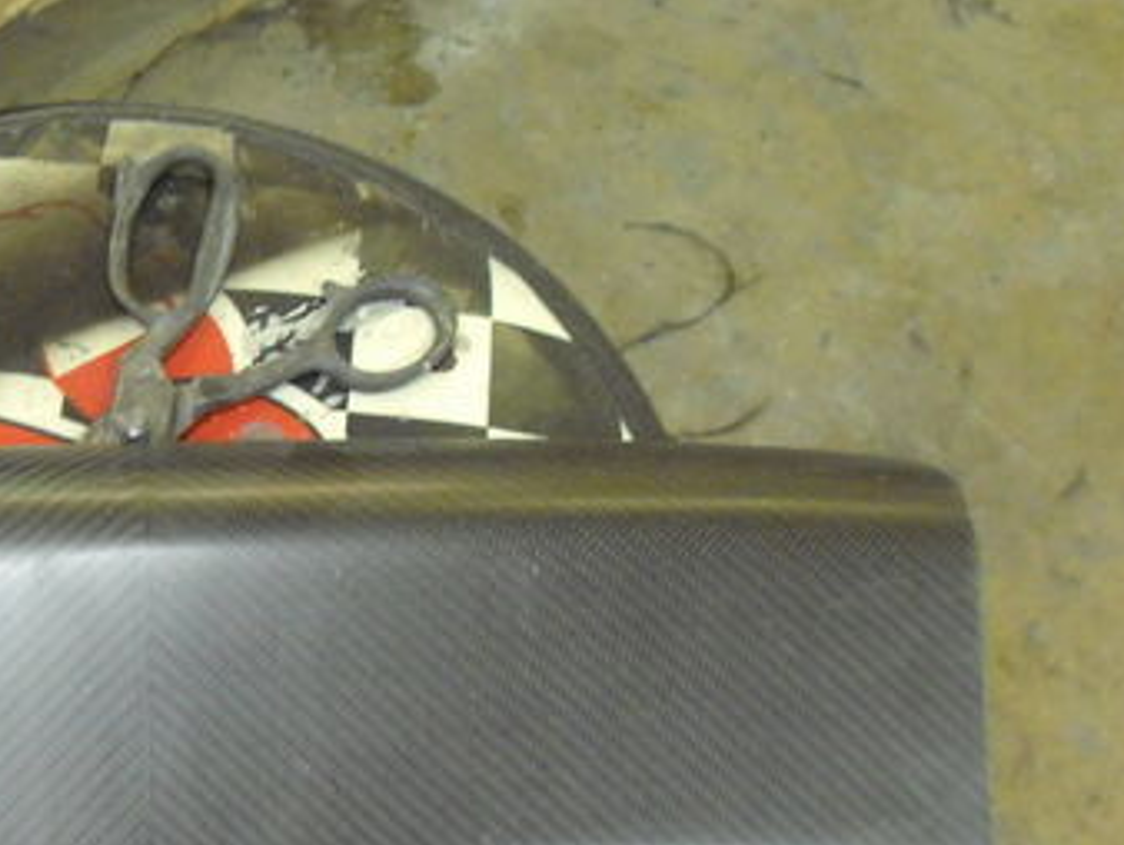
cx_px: 176
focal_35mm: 70
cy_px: 609
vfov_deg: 20.9
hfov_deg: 27.1
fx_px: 2275
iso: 640
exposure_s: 1/50
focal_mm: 6.2
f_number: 2.7
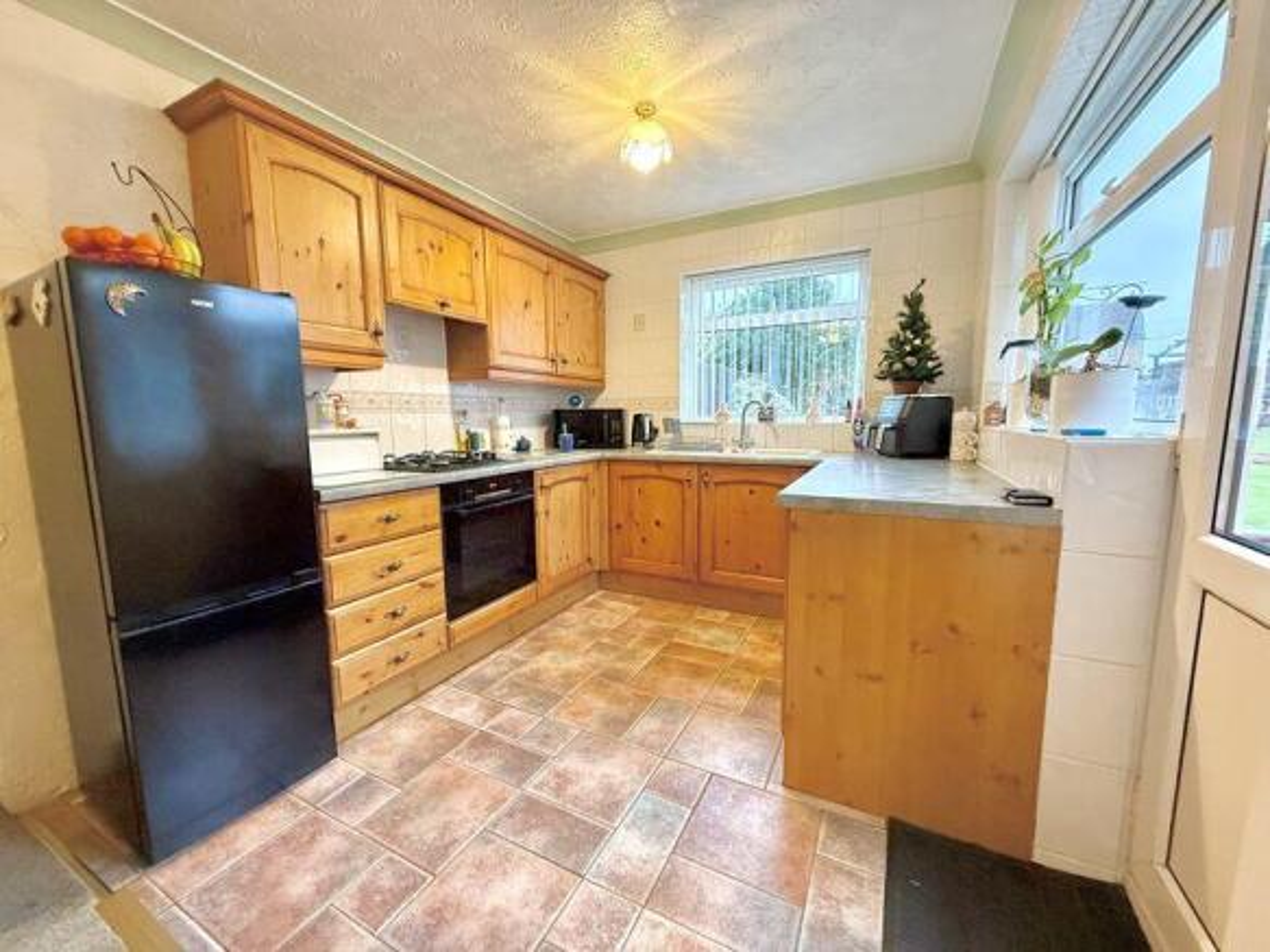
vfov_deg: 85.7
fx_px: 514
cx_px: 635
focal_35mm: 14
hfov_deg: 102.1
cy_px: 476
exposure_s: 1/50
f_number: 2.2
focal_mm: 2.22
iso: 400
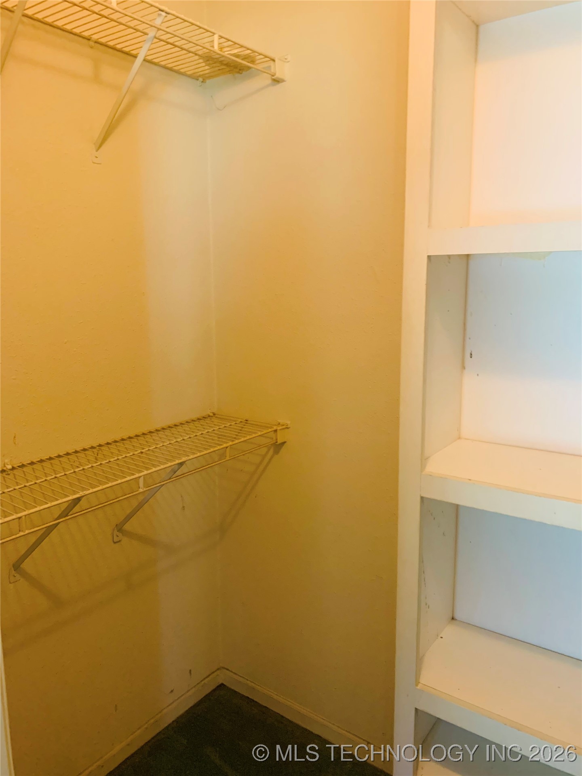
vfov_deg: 67.3
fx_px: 583
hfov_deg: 53.1
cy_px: 388
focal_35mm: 26
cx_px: 291
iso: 400
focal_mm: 4.25
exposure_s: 1/40
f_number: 1.8
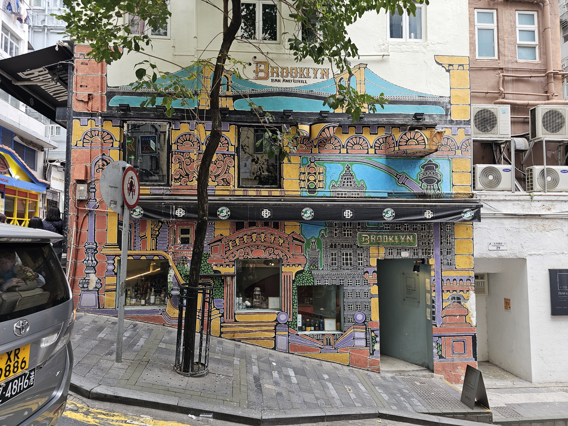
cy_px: 213
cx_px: 284
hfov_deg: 73.9
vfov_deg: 58.9
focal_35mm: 23
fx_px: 377
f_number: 1.7
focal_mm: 6.3
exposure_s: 1/120
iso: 40
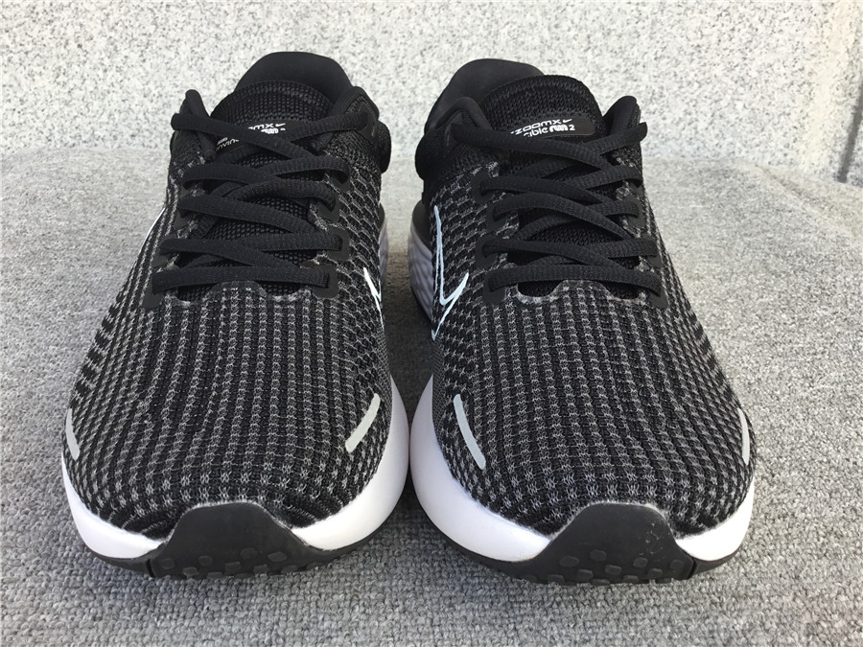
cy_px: 324
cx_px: 432
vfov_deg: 45.4
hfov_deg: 58.4
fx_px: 773
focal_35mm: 31
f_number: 2.4
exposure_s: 1/100
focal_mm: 3.3
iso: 25
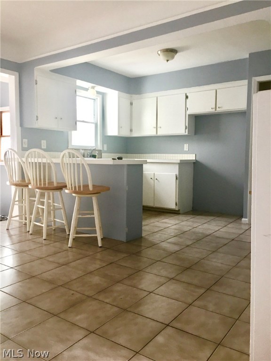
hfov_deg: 48.2
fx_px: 303
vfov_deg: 61.7
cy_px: 180
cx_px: 136
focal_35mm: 29
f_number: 2.2
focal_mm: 4.15
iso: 80
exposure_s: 1/30
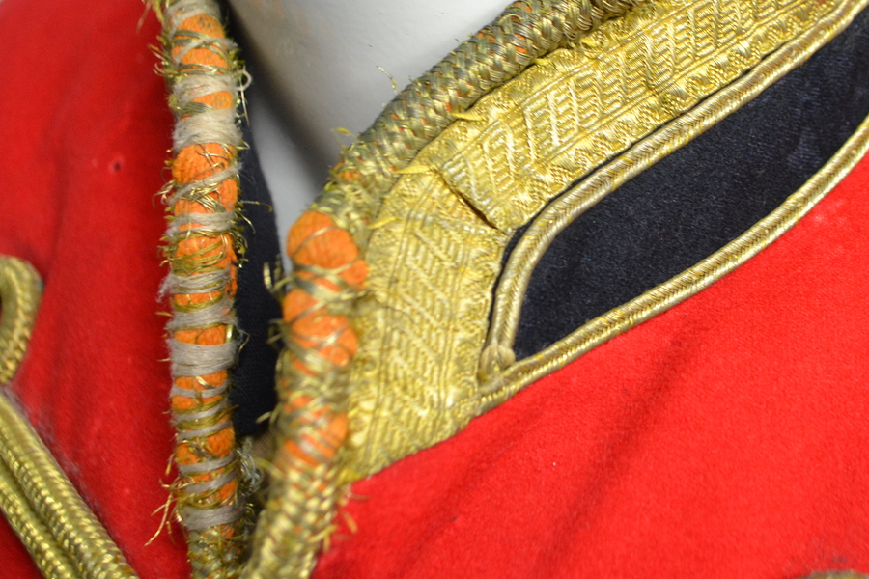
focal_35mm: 64
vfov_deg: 21.1
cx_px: 600
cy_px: 156
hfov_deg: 31.1
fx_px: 1545
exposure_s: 1/25
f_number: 4
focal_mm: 24
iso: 800
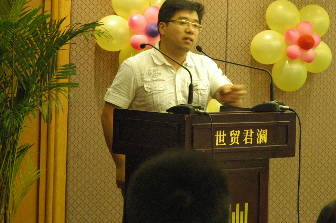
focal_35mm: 154
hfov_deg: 13.3
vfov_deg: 8.9
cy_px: 43
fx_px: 1436
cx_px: 206
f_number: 4.5
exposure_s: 1/15
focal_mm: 60
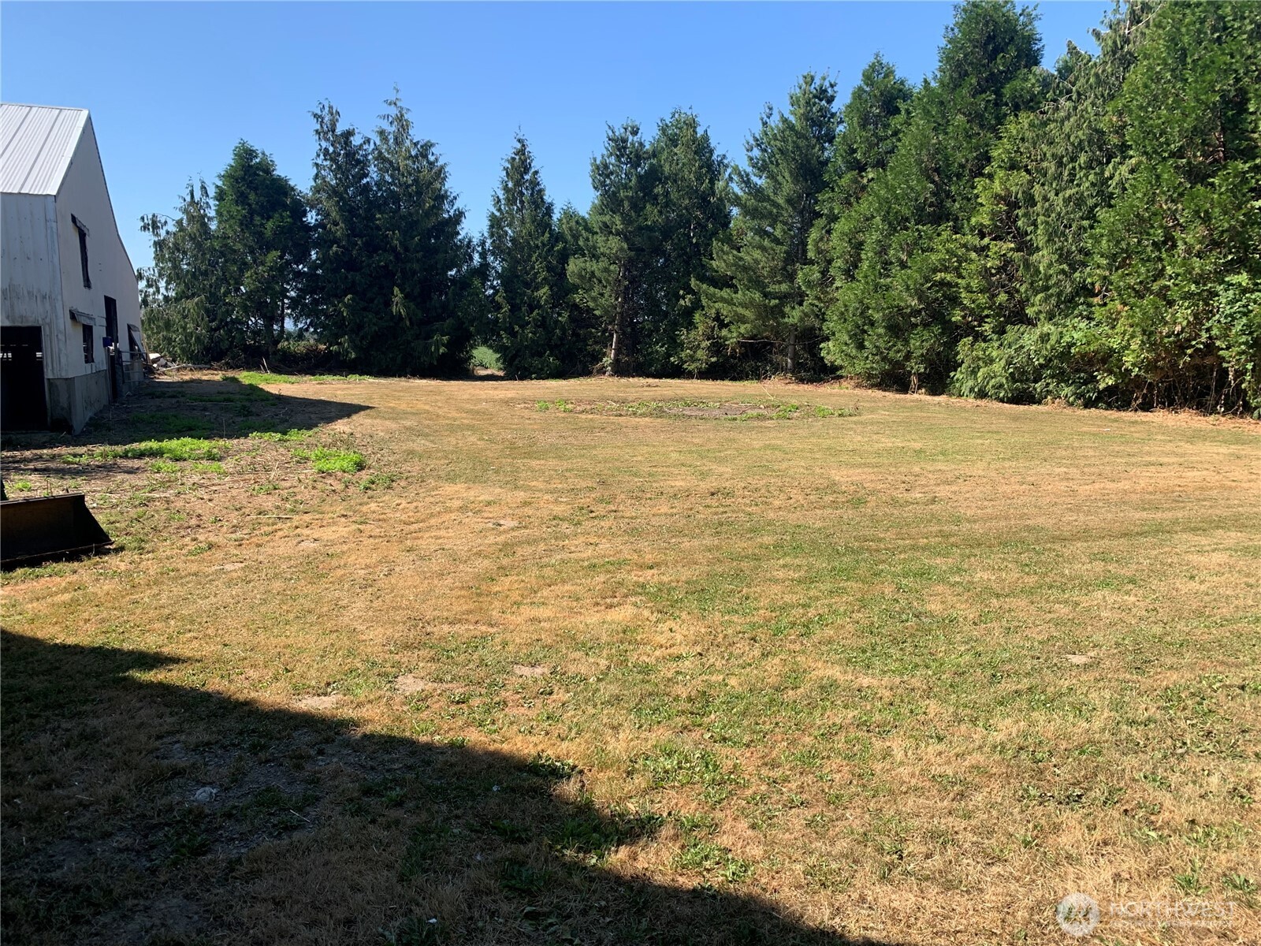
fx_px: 947
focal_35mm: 26
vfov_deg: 53.1
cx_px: 630
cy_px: 473
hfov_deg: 67.3
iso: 25
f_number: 1.8
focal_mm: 4.25
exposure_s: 1/1205
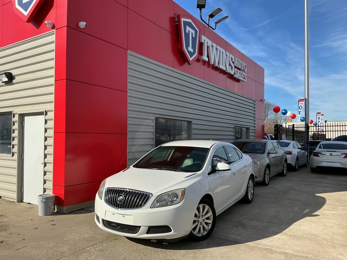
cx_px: 174
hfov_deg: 61.7
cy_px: 130
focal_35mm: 29
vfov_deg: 48.2
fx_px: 291
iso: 25
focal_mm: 3
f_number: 1.8
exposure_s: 1/1848
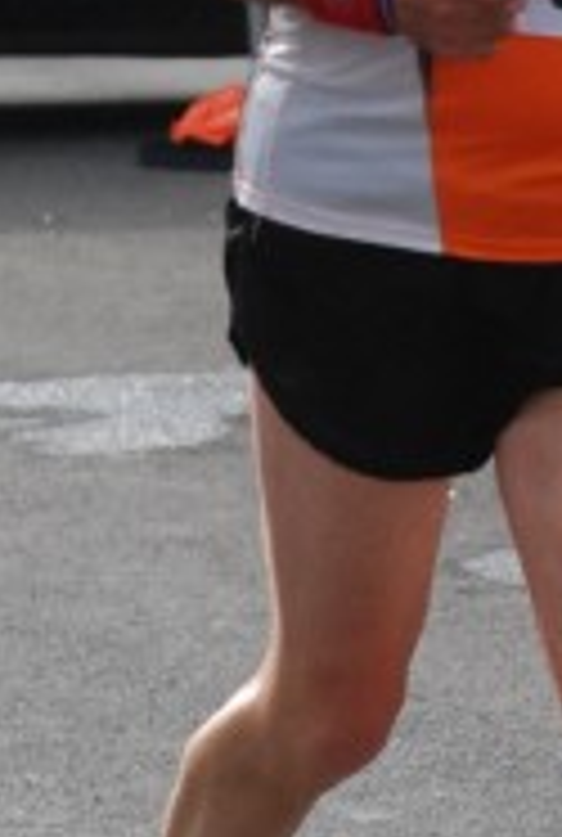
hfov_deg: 3.8
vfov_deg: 5.7
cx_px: 537
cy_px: 252
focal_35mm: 363
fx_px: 8444
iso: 1000
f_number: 5.6
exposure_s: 1/1000
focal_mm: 75
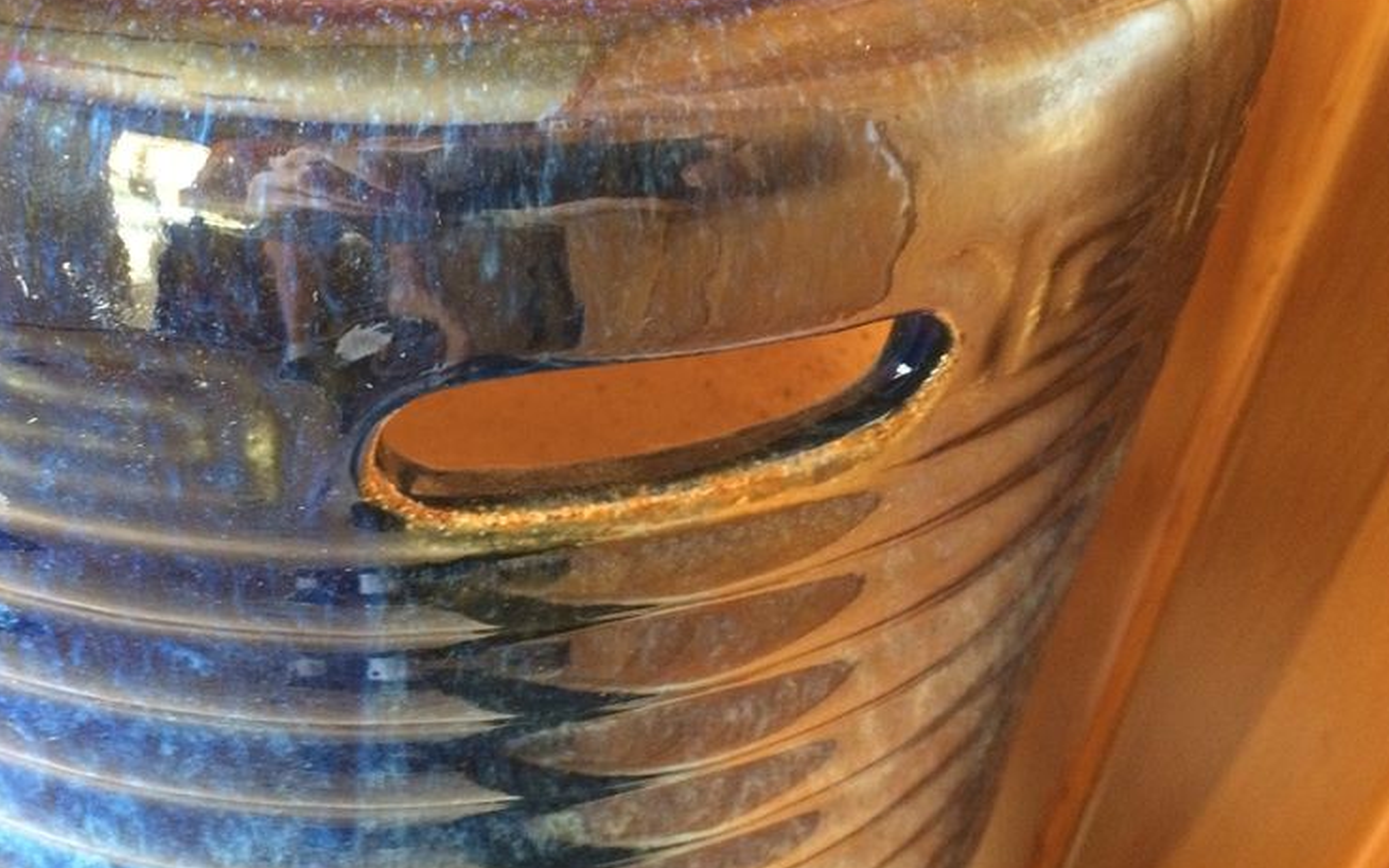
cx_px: 604
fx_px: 1477
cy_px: 336
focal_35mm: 39
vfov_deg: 32.7
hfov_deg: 50.2
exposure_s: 1/17
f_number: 2.2
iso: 320
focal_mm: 4.12
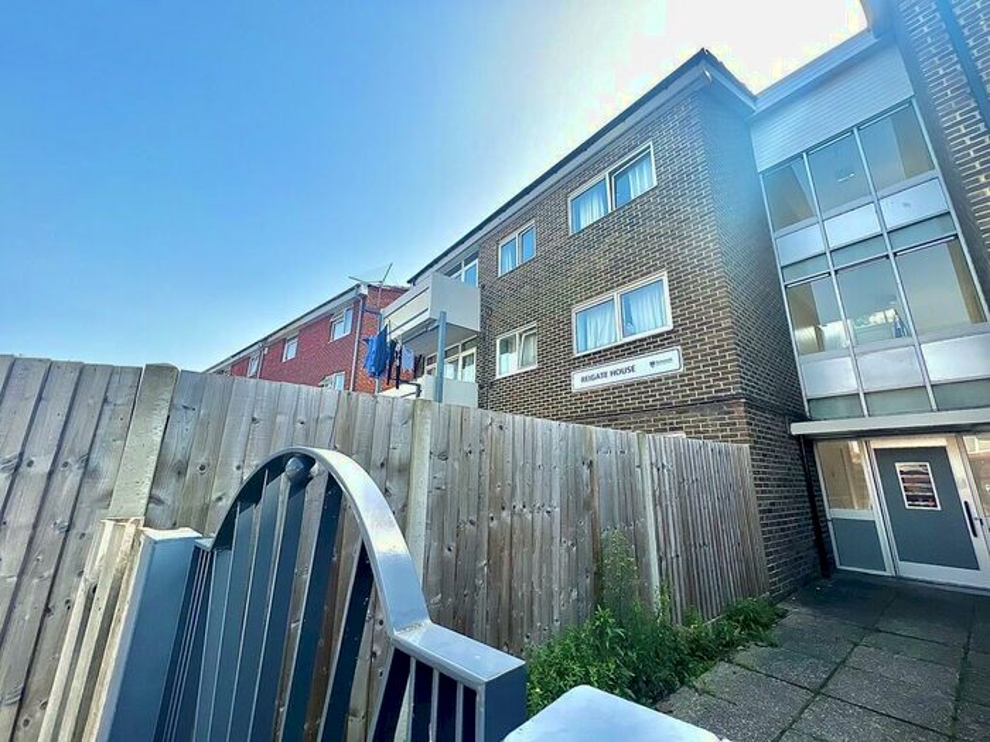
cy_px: 371
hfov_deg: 106.2
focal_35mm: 13
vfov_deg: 89.9
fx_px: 372
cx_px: 495
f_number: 1.8
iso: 32
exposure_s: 1/573
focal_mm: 1.57
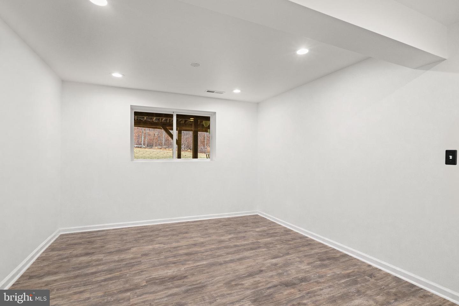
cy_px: 153
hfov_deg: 96.7
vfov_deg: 73.7
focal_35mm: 16
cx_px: 230
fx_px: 204
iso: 1250
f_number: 4
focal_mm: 16
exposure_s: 1/10
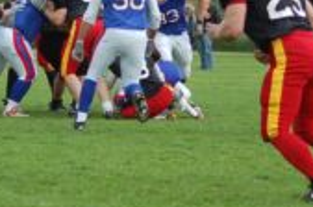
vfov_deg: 4.9
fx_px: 2439
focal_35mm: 281
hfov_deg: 7.3
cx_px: 110
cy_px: 39
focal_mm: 70
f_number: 4
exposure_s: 1/1000
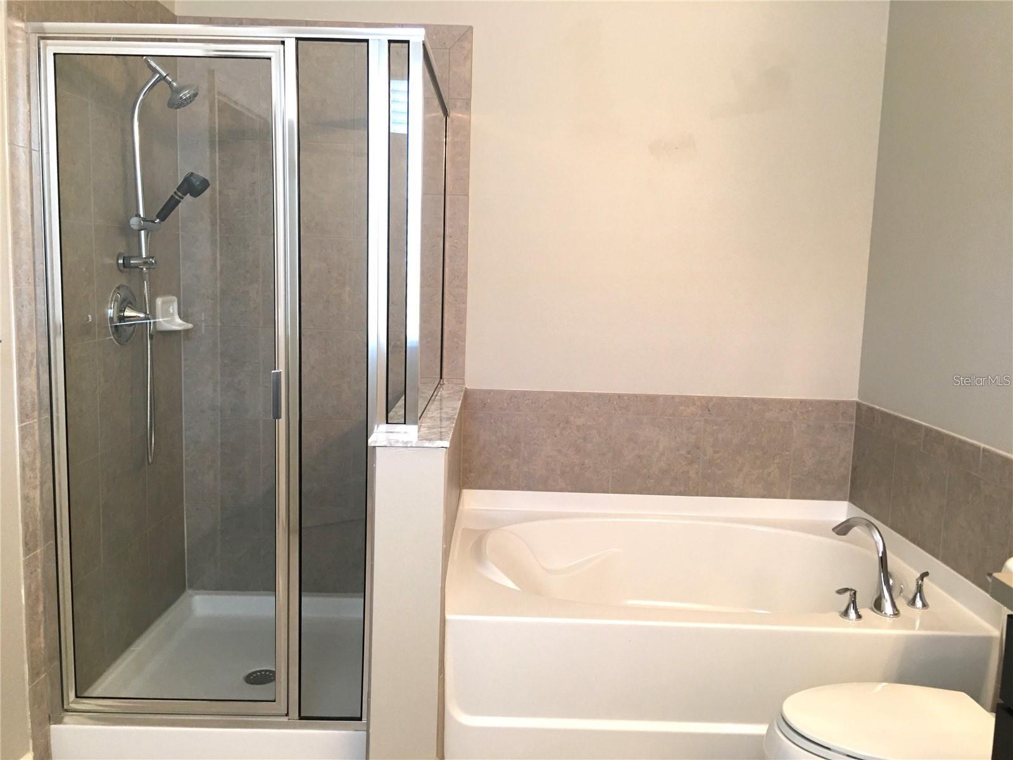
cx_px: 506
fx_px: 849
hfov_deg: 61.7
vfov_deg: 48.2
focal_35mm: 29
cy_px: 380
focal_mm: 4.15
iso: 64
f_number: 2.2
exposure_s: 1/15
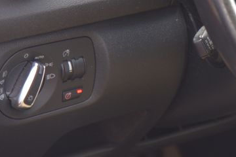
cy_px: -38
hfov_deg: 7.8
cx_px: 313
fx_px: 1717
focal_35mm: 262
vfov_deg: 5.2
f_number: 4
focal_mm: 92
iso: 500
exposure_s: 1/40
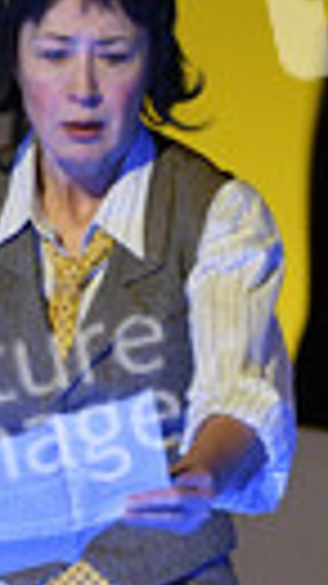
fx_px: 8732
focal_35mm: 564
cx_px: 81
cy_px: 648
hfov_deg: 2.2
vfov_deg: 3.8
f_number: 5.6
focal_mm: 175
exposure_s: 1/200
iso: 3200
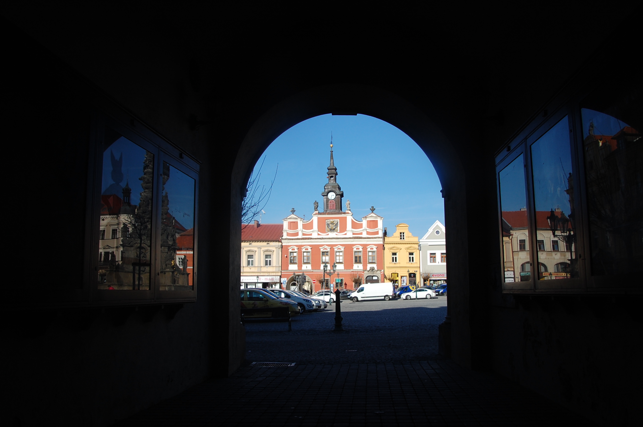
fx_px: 535
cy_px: 214
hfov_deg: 62.0
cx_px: 322
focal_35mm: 30
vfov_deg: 43.5
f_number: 8
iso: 200
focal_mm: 20
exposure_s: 1/400
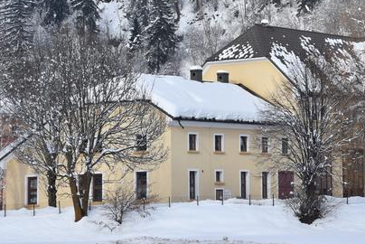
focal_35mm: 178
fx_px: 1806
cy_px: 71
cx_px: 326
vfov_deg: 7.7
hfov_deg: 11.5
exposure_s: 1/400
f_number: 10
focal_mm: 60
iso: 250
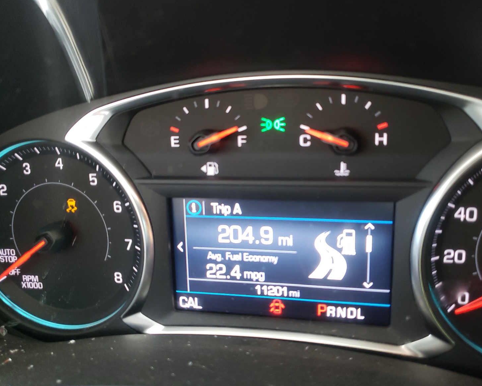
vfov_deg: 51.5
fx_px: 399
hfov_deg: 62.1
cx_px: 260
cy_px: 192
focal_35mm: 28
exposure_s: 1/50
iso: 215
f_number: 1.5
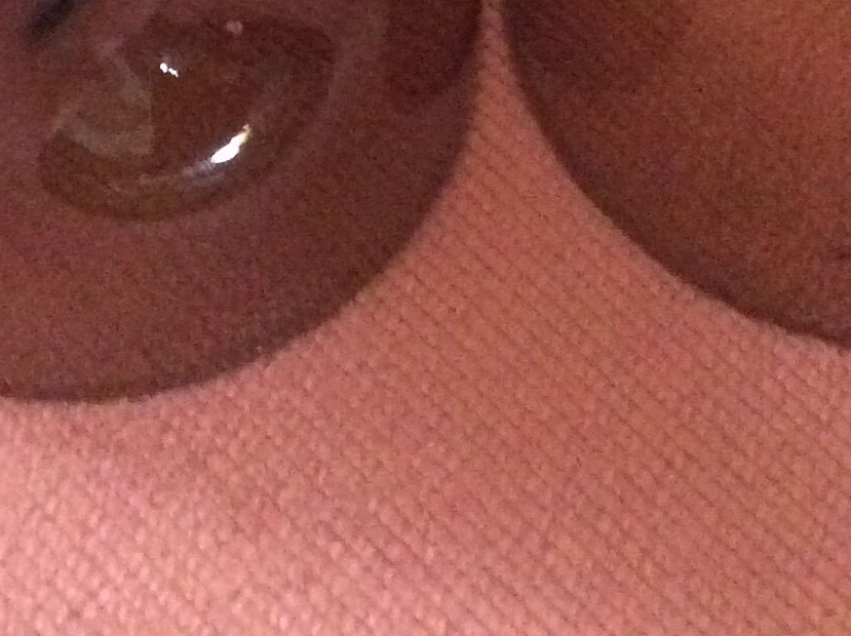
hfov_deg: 19.7
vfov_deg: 14.1
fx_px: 2456
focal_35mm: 100
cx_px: 407
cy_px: -214
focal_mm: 3.3
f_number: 2.4
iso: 500
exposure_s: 1/17
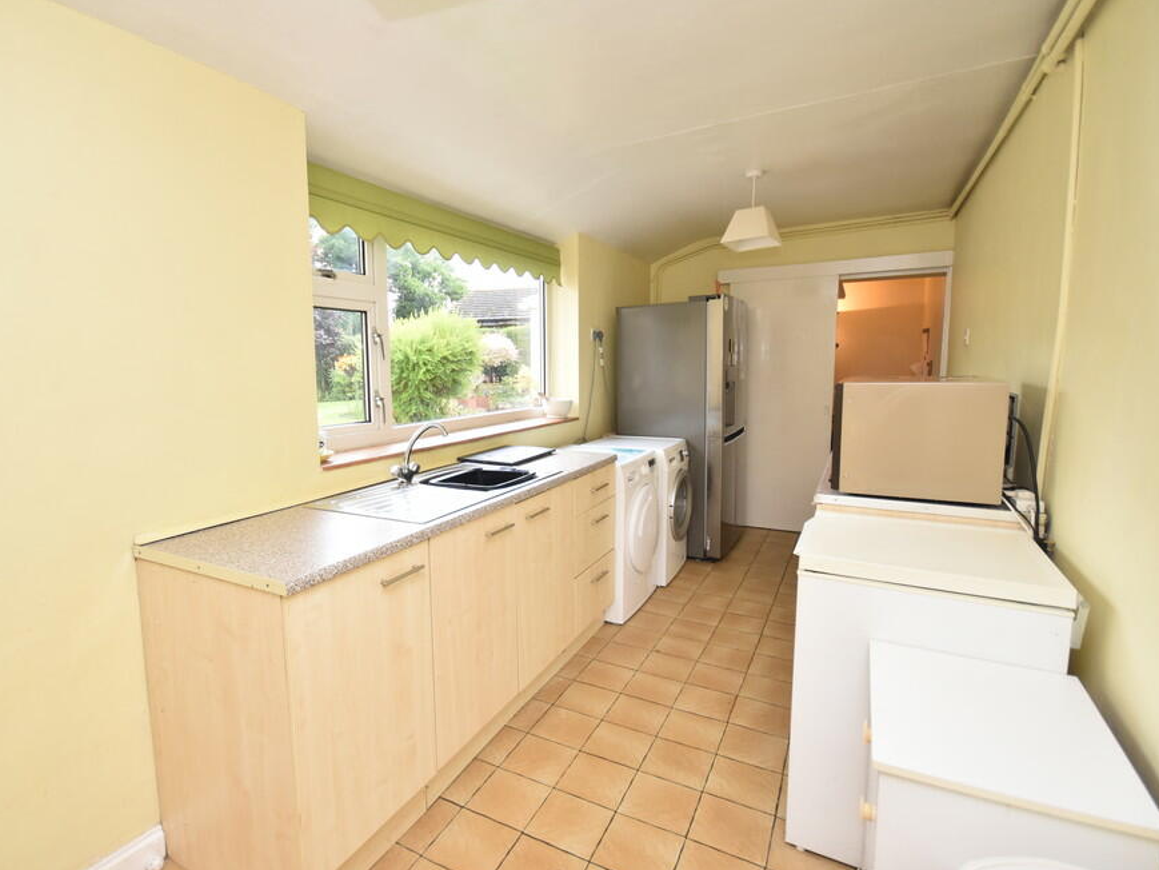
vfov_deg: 74.7
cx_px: 504
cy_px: 432
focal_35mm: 17
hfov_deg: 90.5
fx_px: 569
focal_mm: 10
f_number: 5
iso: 640
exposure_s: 1/200
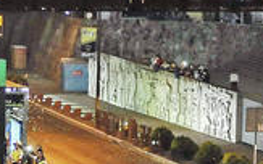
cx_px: -39
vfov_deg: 6.2
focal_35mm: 212
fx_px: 1520
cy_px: 57
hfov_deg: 9.8
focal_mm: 24
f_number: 2.8
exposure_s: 1/60
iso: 1000
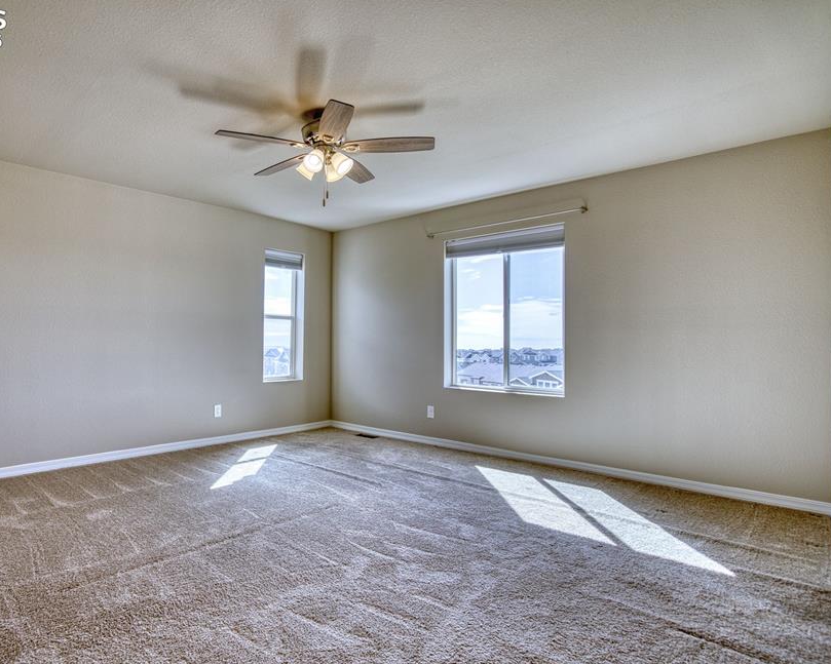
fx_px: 467
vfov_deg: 70.8
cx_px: 327
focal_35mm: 19
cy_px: 342
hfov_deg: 82.1
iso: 500
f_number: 4
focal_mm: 16
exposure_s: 1/250
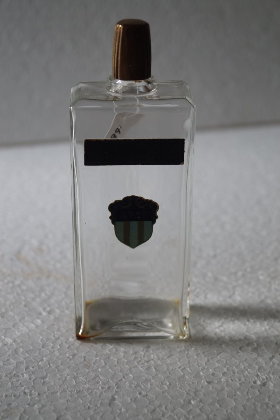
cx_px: 140
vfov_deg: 27.0
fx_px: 876
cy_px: 210
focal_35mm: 75
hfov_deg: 18.2
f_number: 5.6
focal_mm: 50
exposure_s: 1/80
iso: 640
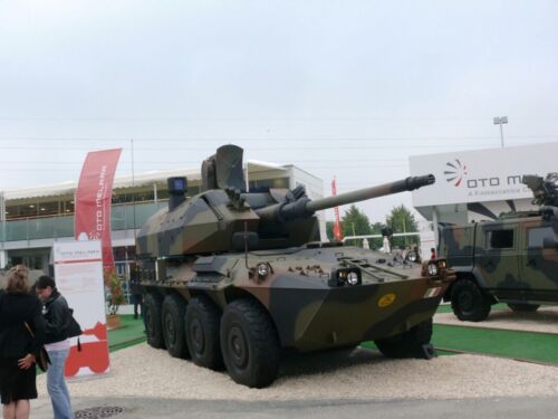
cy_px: 210
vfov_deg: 40.7
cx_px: 279
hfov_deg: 52.6
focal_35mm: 35
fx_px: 564
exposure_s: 1/200
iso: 100
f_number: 5.6
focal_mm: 7.4
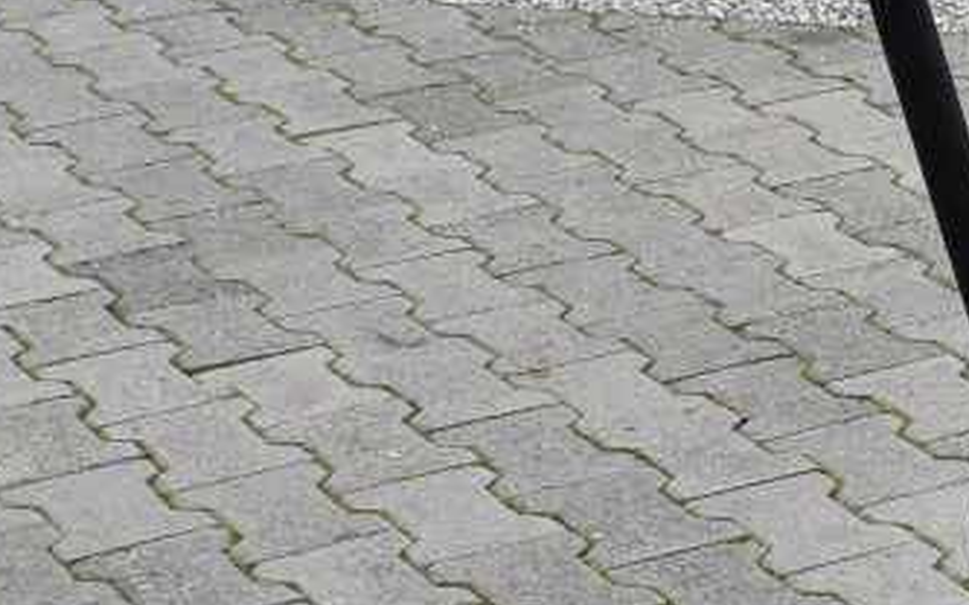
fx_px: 3538
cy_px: 509
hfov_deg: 15.3
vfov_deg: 9.7
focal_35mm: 134
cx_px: 1013
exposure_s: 1/400
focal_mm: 18
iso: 200
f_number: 10
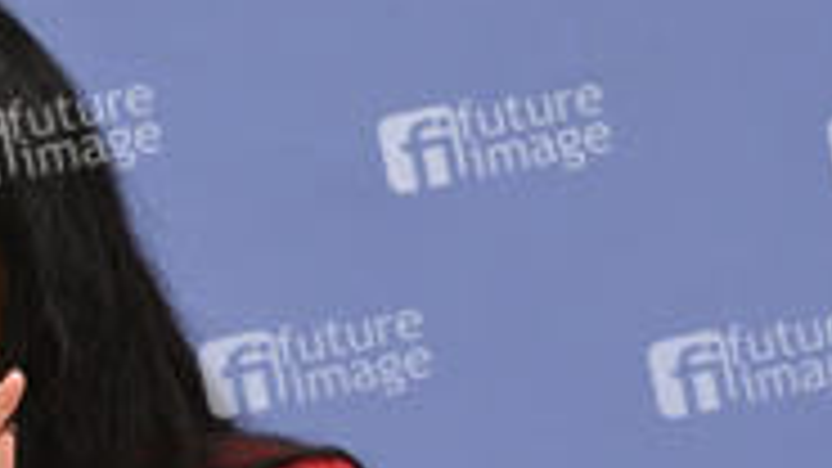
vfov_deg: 5.8
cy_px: 477
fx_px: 4610
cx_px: -74
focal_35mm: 209
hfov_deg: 10.2
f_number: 5.6
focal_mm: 82
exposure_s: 1/500
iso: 4000
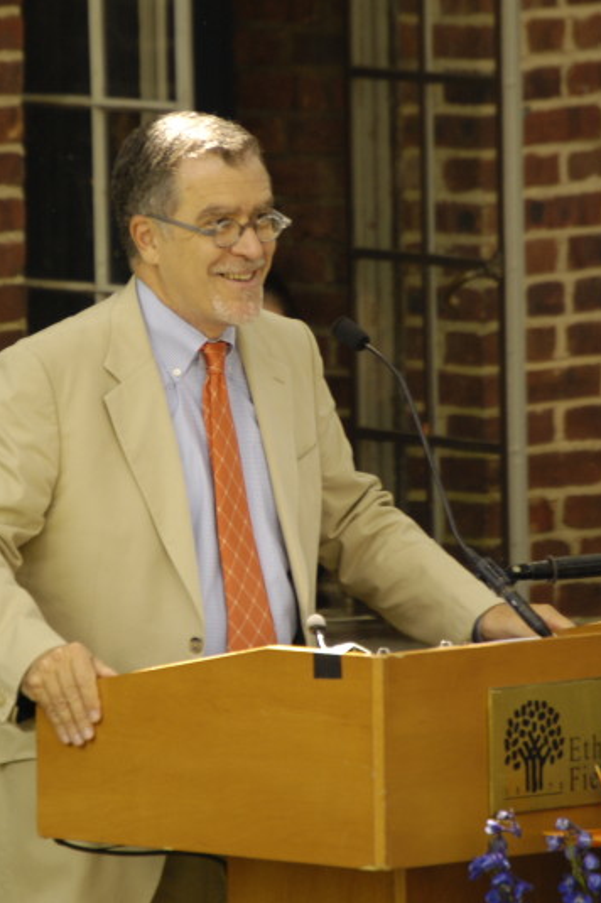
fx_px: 14391
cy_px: 356
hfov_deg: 2.4
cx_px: 206
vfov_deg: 3.6
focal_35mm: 574
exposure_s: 1/60
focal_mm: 200
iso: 320
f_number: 5.6
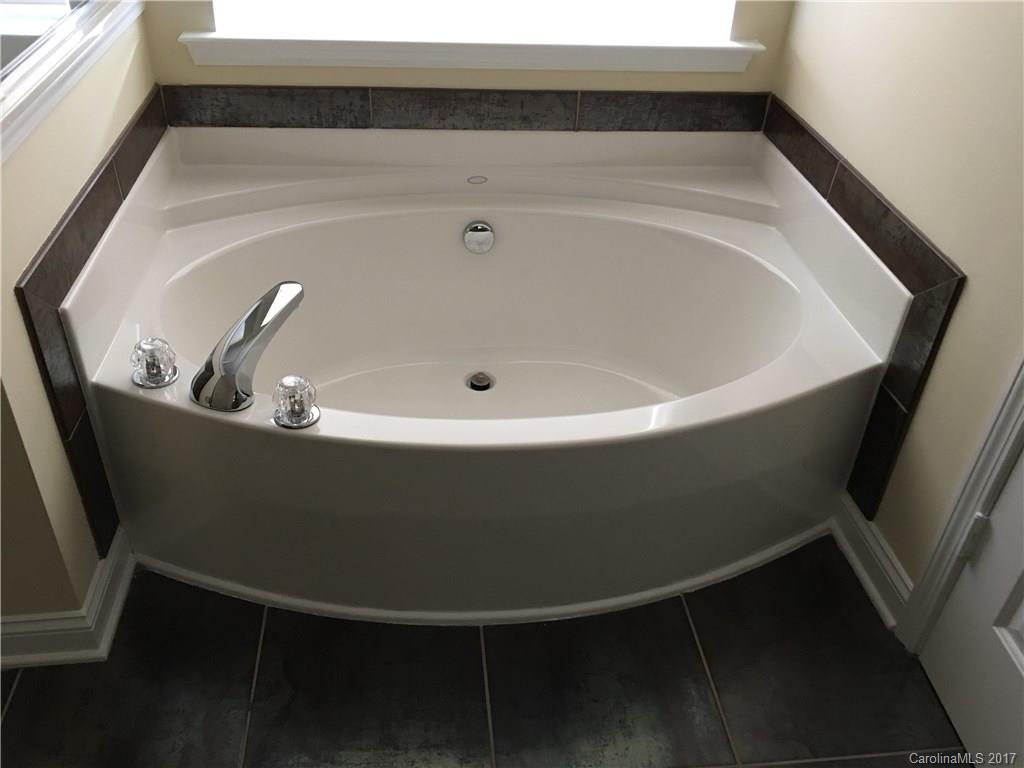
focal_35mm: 29
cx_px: 512
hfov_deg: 61.7
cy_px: 384
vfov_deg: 48.2
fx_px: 858
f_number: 2.2
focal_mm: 4.15
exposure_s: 1/10
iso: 80
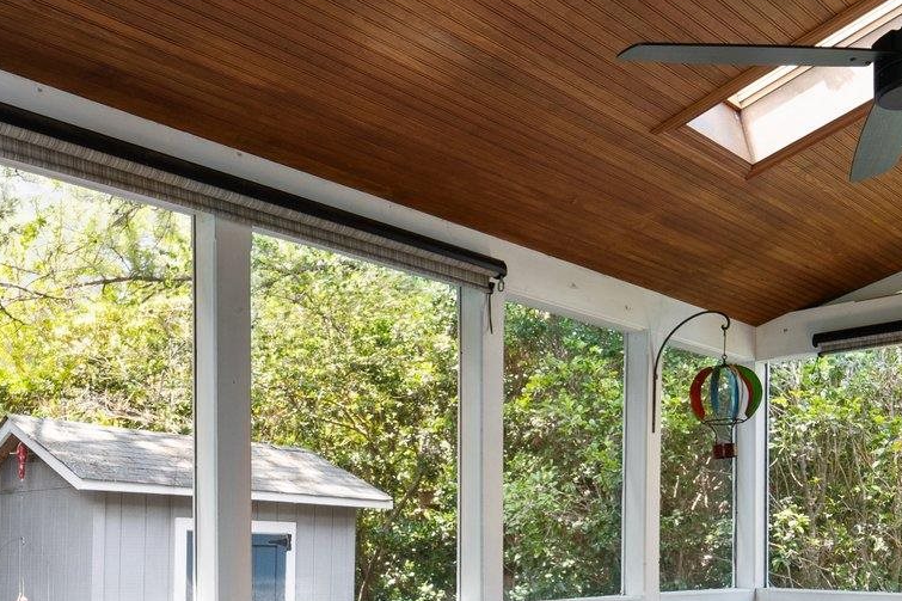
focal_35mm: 38
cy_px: 549
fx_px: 952
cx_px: 356
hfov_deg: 50.3
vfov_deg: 33.1
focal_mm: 14
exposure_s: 1/13
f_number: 8
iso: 100
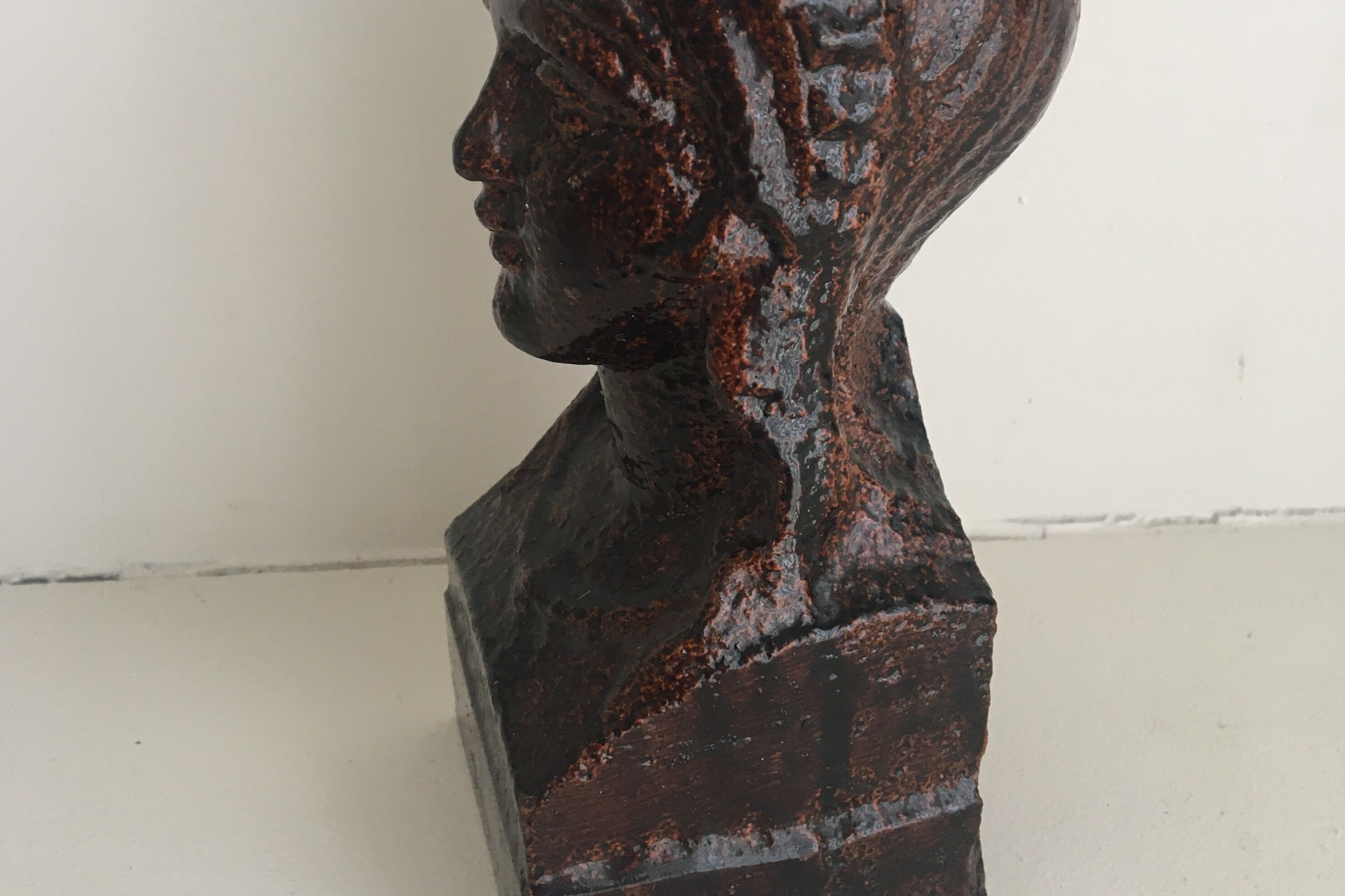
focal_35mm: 41
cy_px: 234
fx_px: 1532
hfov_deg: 47.4
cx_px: 668
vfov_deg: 32.1
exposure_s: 1/33
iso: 100
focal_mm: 4.15
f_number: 2.2
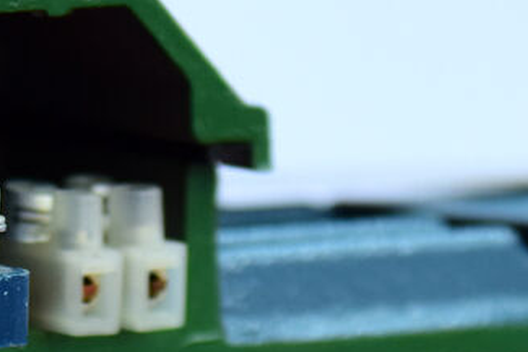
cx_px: 114
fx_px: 13000
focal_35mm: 886
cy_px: 517
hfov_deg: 2.3
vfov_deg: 1.6
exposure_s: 1/160
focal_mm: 150
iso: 800
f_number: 3.2
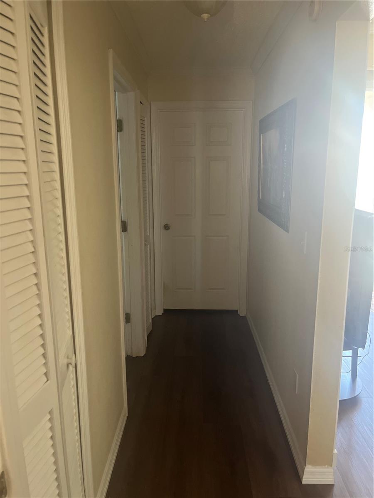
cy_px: 249
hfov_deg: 53.1
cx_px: 187
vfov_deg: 67.3
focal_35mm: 26
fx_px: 375
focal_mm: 5.1
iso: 500
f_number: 1.6
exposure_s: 1/36
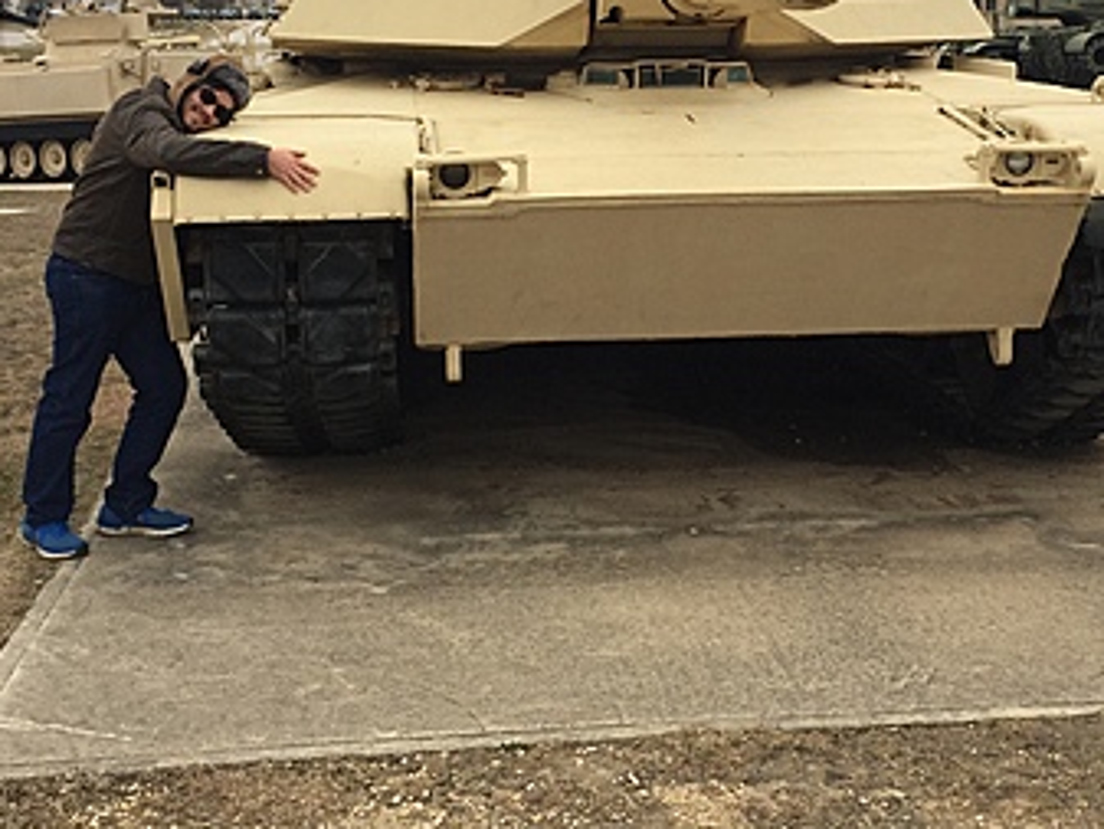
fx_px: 1755
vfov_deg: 26.3
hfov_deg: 34.9
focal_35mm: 55
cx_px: 616
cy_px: 226
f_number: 2.2
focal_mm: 4.15
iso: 32
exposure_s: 1/324
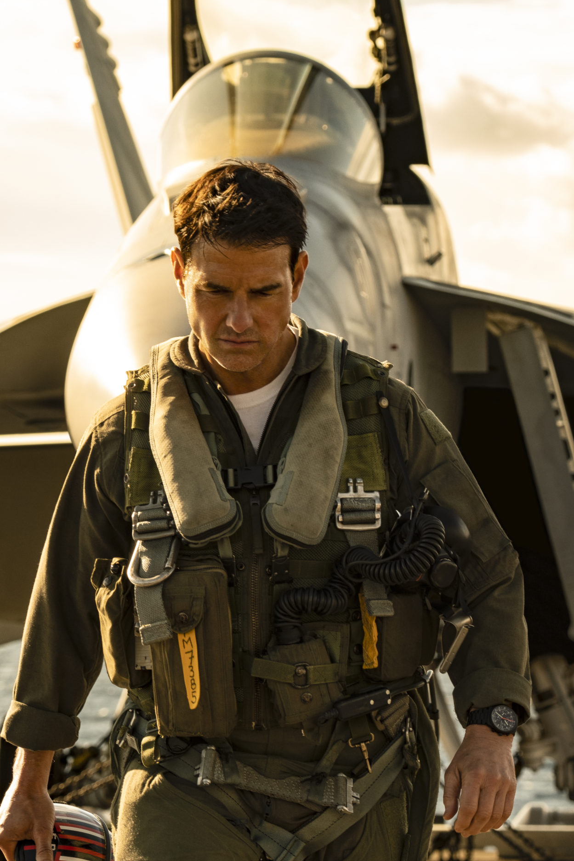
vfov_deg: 10.0
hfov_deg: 6.7
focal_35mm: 205
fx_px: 4902
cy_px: 462
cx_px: 267
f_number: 7.1
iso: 200
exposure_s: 1/250
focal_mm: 100
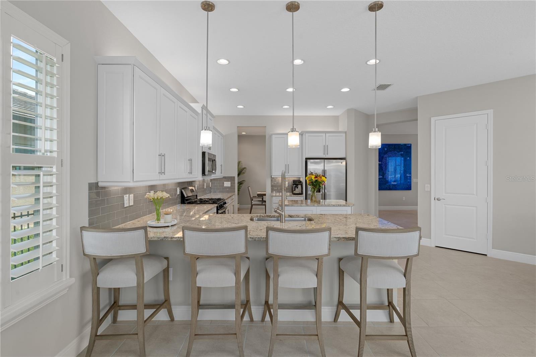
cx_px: 268
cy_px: 178
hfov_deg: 96.7
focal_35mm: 16
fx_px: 238
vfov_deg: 73.7
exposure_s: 1/5
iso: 320
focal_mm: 16
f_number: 9
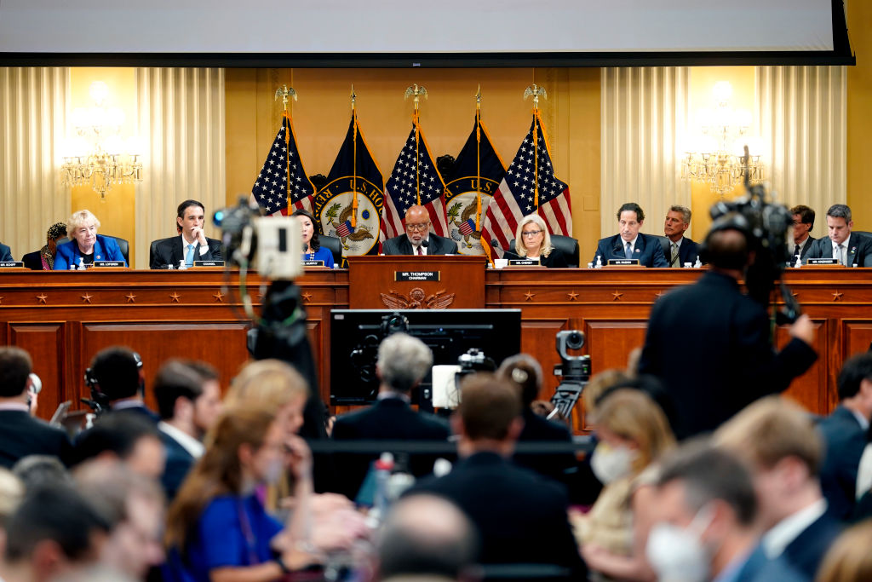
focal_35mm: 135
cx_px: 436
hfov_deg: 15.2
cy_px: 291
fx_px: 3270
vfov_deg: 10.2
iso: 1000
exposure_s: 1/250
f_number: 2
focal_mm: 135
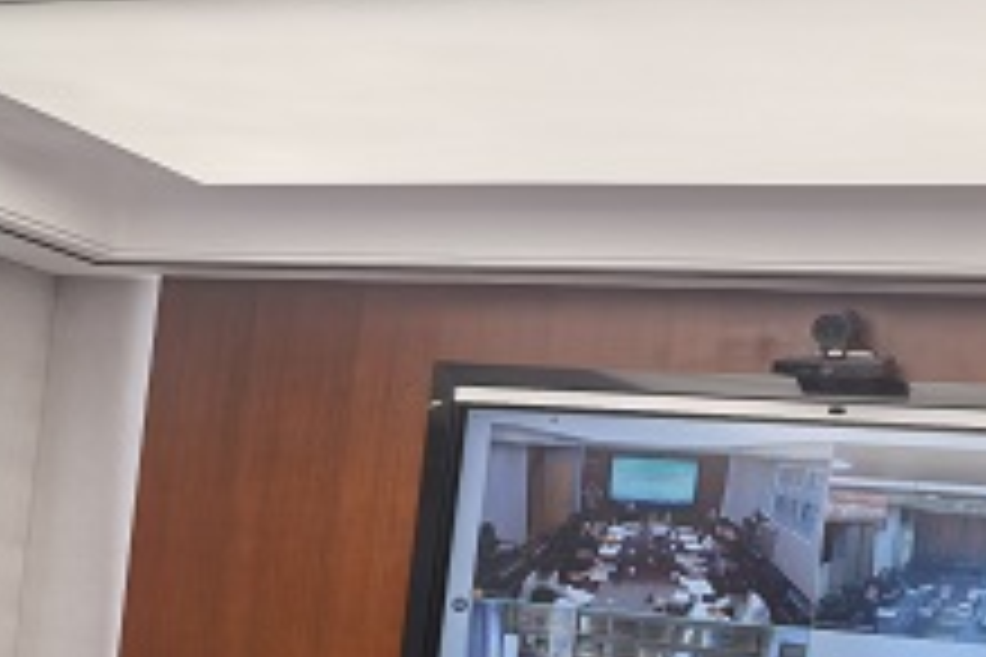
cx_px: -432
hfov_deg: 19.0
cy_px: 630
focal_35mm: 96
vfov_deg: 14.1
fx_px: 2629
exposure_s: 1/100
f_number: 4
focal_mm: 5.75
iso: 125
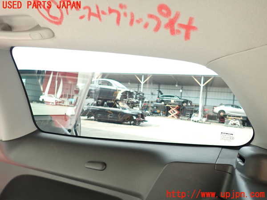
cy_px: 100
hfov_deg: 69.4
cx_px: 134
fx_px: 193
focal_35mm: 25
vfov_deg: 54.9
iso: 400
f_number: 2
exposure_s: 1/30
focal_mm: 4.5
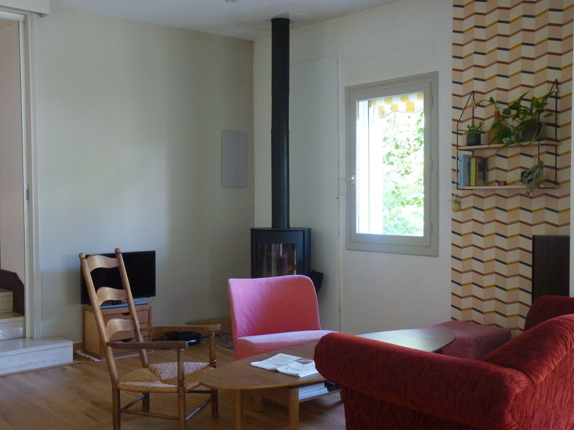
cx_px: 287
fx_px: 696
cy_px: 215
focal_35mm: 42
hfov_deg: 44.8
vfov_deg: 34.3
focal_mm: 7.4
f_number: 3
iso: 400
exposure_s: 1/25
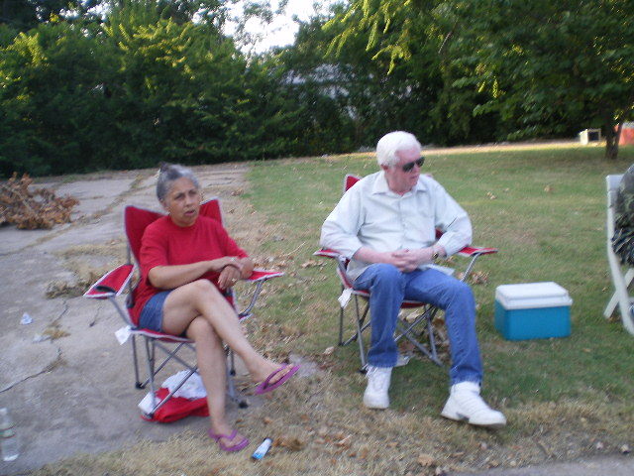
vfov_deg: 37.7
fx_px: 696
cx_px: 317
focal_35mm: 38
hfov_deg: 49.0
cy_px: 238
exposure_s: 1/80
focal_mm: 6.3
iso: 64
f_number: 3.1
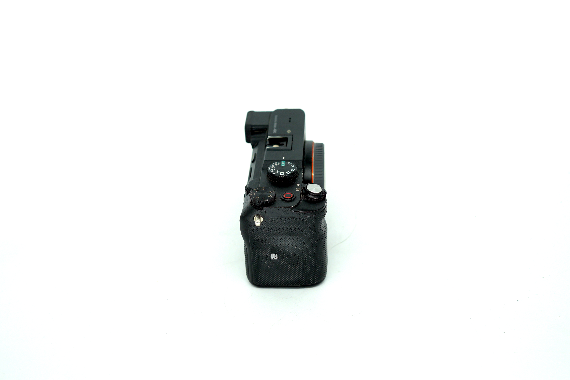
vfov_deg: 26.0
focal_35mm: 52
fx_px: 823
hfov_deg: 38.2
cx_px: 285
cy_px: 190
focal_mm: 35
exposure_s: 1/400
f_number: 4
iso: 160
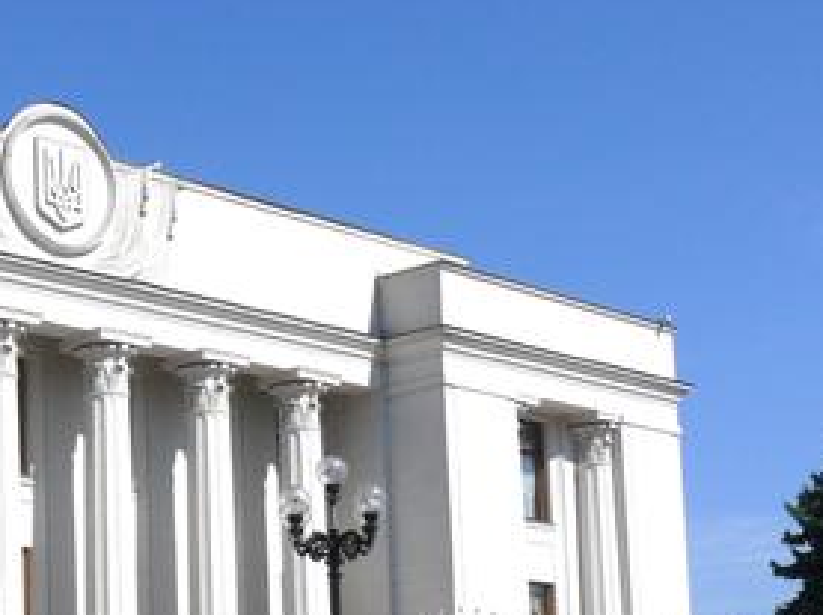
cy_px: 588
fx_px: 1923
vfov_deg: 17.8
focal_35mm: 81
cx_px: -83
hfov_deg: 22.8
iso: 100
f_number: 7.1
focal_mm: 7.4
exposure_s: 1/400
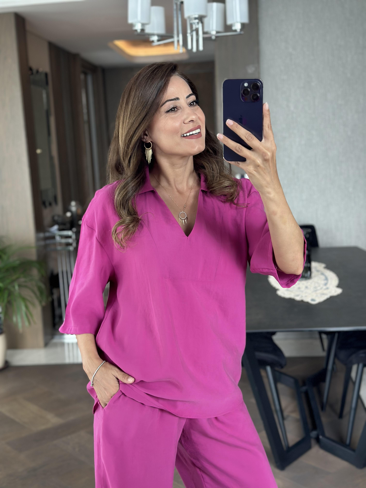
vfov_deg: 39.7
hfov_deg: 30.3
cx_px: 183
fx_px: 677
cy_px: 244
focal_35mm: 48
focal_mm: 6.86
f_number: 1.78
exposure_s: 1/78
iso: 125
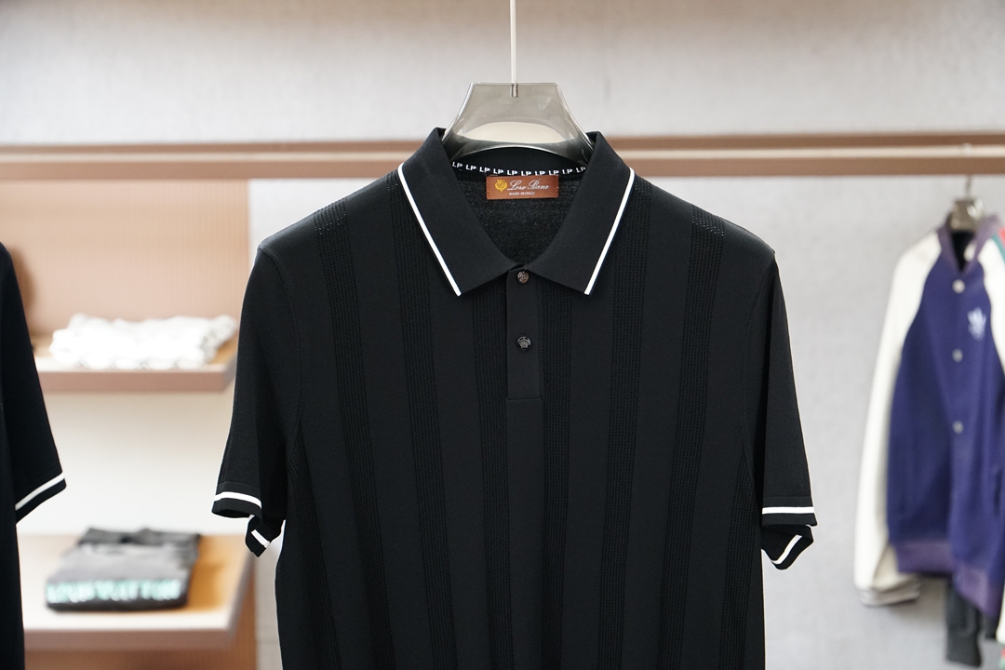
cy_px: 335
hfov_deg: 25.5
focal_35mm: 80
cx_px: 502
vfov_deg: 17.2
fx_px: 2219
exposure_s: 1/100
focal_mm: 53
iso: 1600
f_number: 4
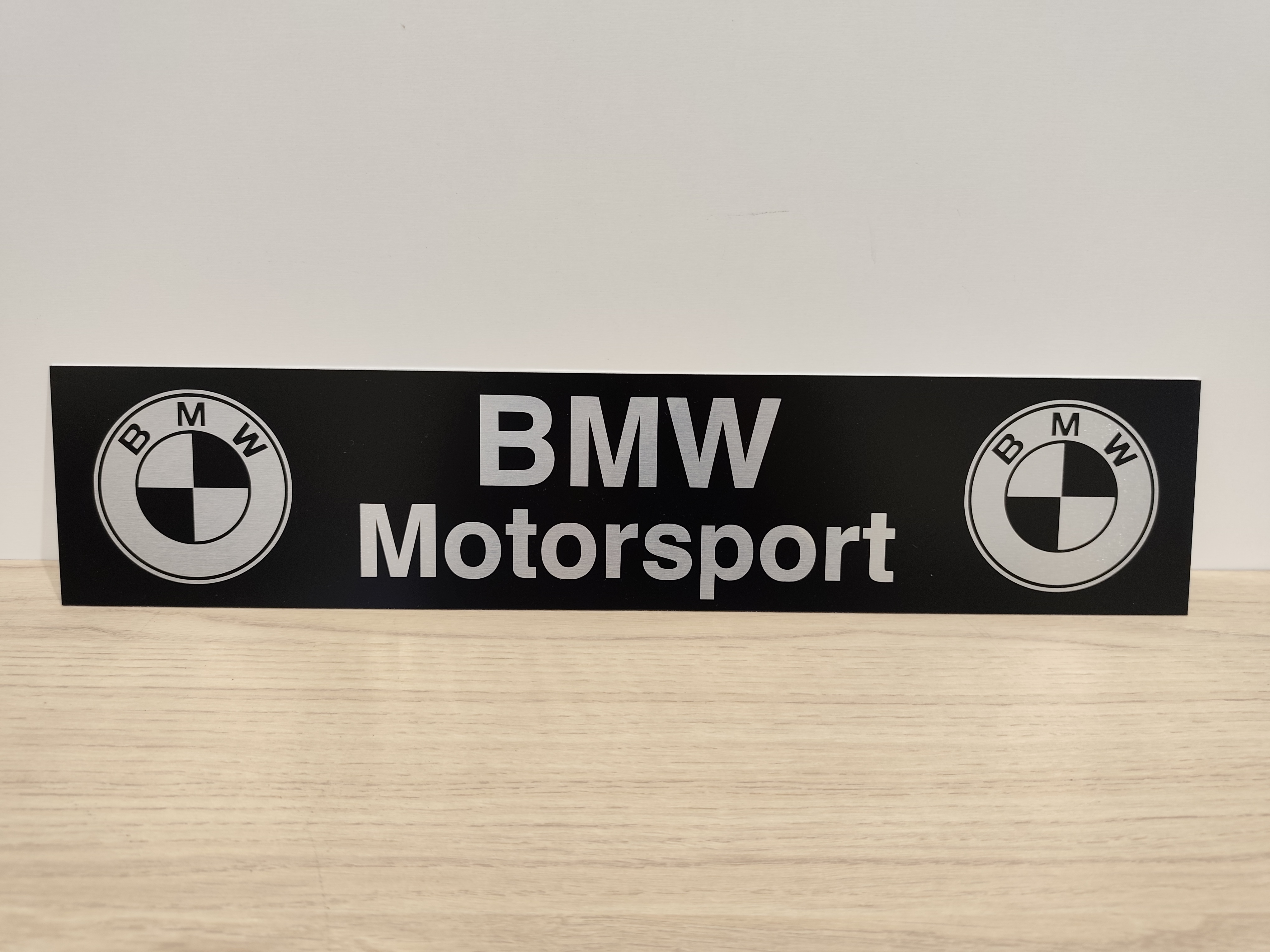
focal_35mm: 23
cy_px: 476
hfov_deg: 73.9
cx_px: 635
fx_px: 844
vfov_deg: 58.9
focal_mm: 6.19
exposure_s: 1/50
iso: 250
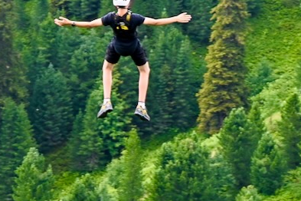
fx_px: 1898
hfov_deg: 9.0
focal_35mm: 227
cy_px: -63
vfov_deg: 6.0
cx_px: 255
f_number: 11
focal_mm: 81
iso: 1000
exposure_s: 1/125
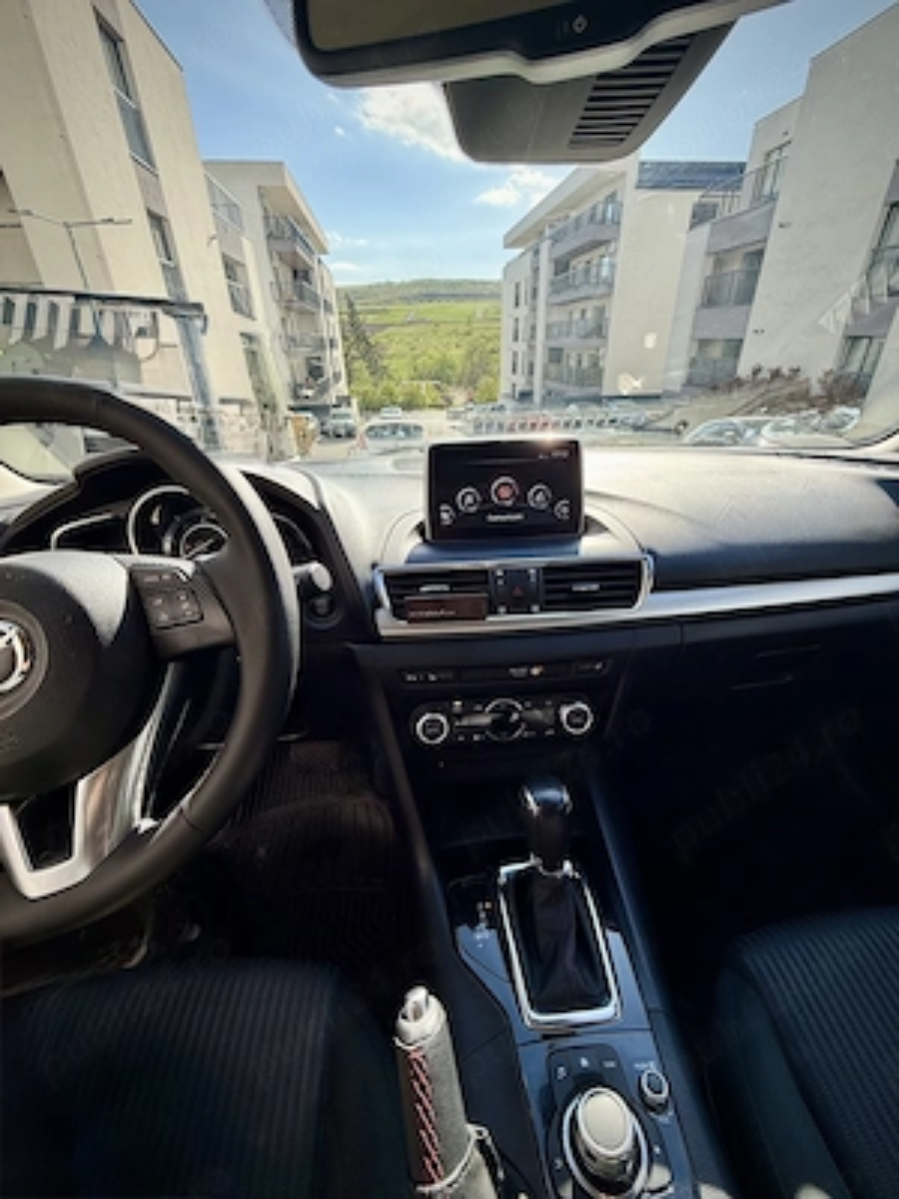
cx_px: 450
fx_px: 485
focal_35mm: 14
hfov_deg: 85.7
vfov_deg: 102.1
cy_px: 600
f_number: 2.2
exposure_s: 1/395
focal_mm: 2.22
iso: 64
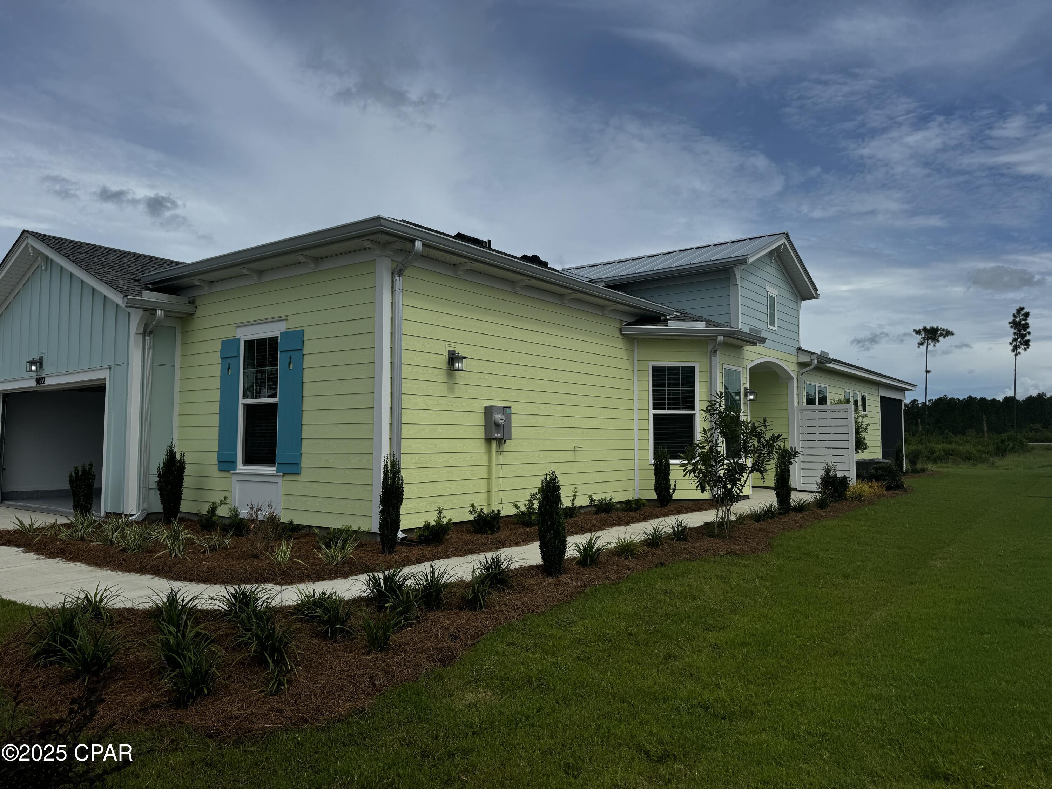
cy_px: 394
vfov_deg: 56.8
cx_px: 526
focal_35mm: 24
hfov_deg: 71.6
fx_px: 729
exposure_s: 1/7937
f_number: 1.78
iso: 80
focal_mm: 6.76
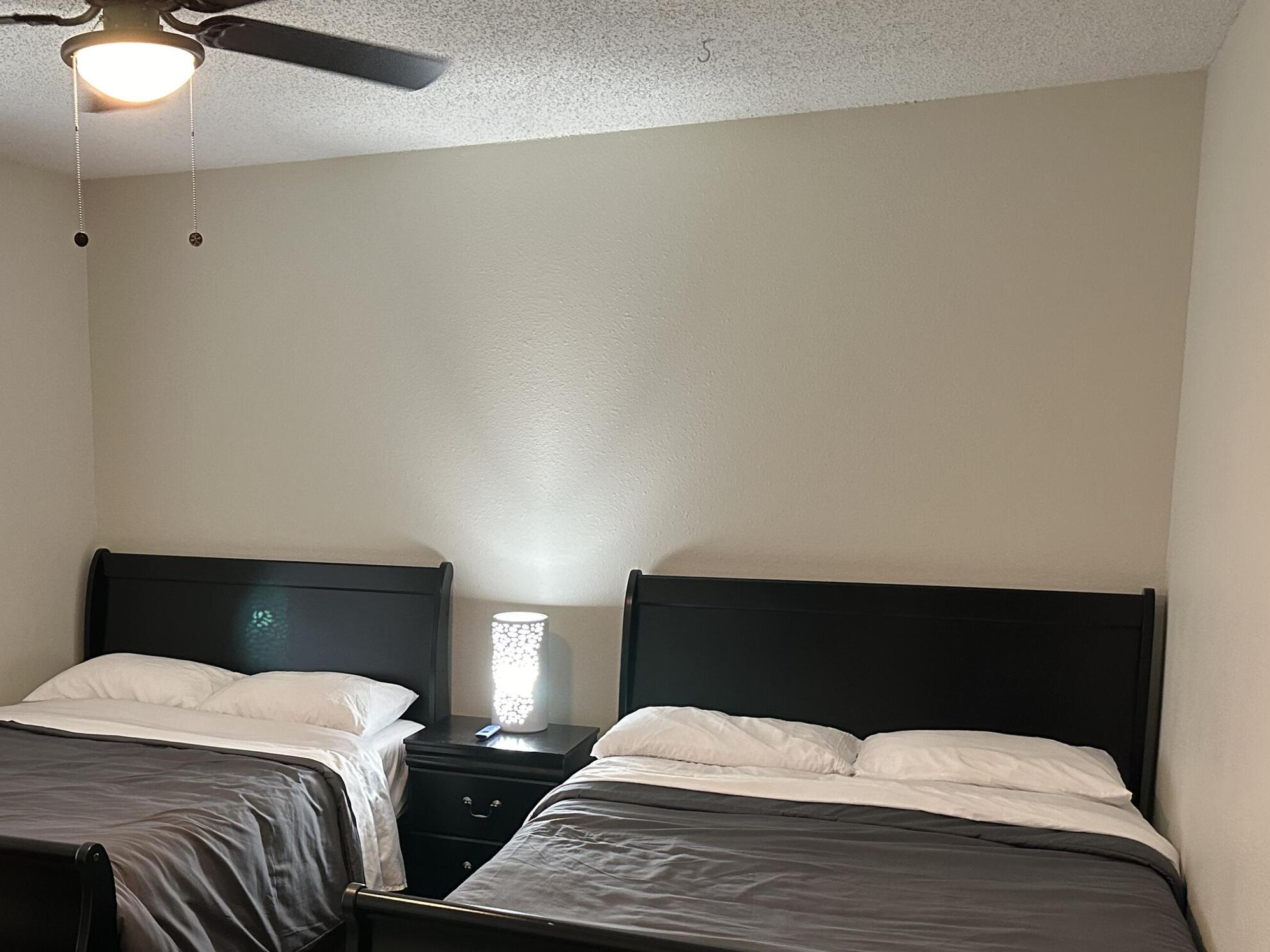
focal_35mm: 37
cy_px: 637
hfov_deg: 49.1
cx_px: 399
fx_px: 1357
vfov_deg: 38.2
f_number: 1.78
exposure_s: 1/60
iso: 500
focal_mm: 6.86
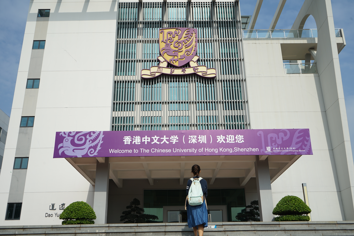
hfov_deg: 53.1
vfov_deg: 36.9
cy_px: 118
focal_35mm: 36
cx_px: 177
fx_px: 354
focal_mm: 36
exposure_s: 1/250
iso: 100
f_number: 9
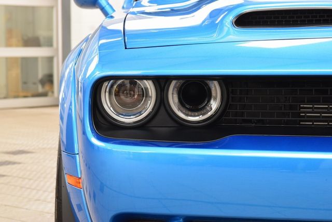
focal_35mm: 105
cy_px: 111
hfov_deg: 19.5
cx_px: 166
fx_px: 968
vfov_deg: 13.0
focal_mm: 70
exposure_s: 1/30
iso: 1100
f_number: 7.1
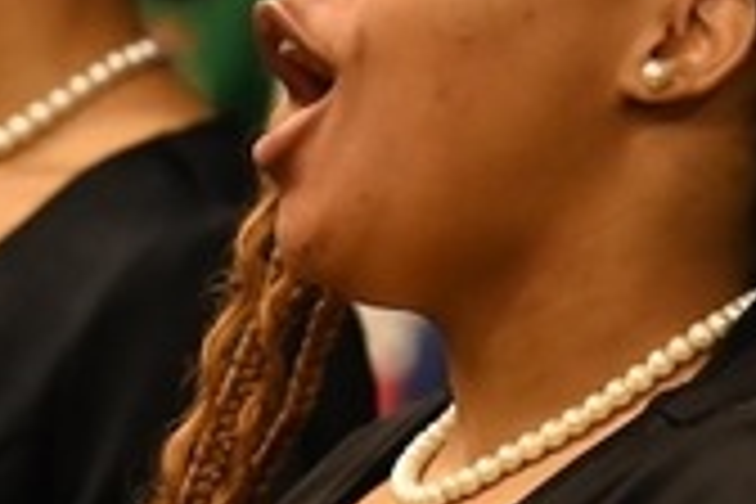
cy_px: 281
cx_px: 486
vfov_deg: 1.4
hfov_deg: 2.2
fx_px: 20032
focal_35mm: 954
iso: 4000
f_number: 3.5
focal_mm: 200
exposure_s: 1/125
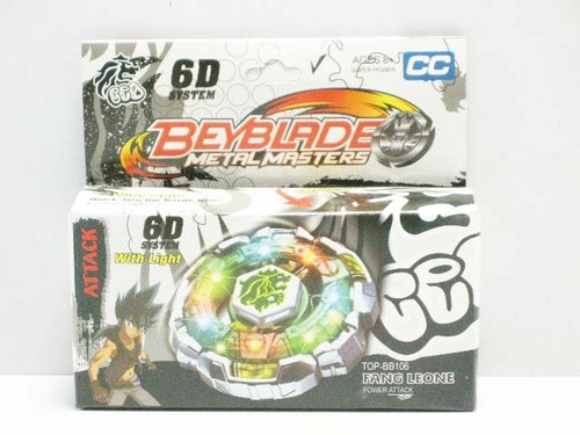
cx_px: 290
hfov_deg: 16.0
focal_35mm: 123
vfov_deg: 12.0
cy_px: 218
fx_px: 2061
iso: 400
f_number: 5.3
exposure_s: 1/31.4
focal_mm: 26.3
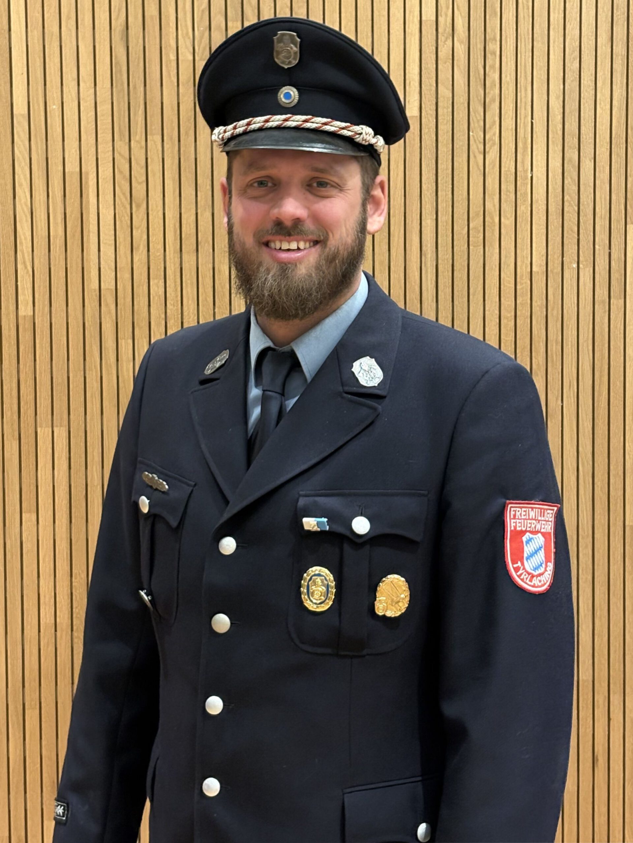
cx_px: 316
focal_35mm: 52
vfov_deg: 36.8
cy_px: 422
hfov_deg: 28.0
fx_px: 1268
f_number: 1.6
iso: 250
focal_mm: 5.96
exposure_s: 1/25
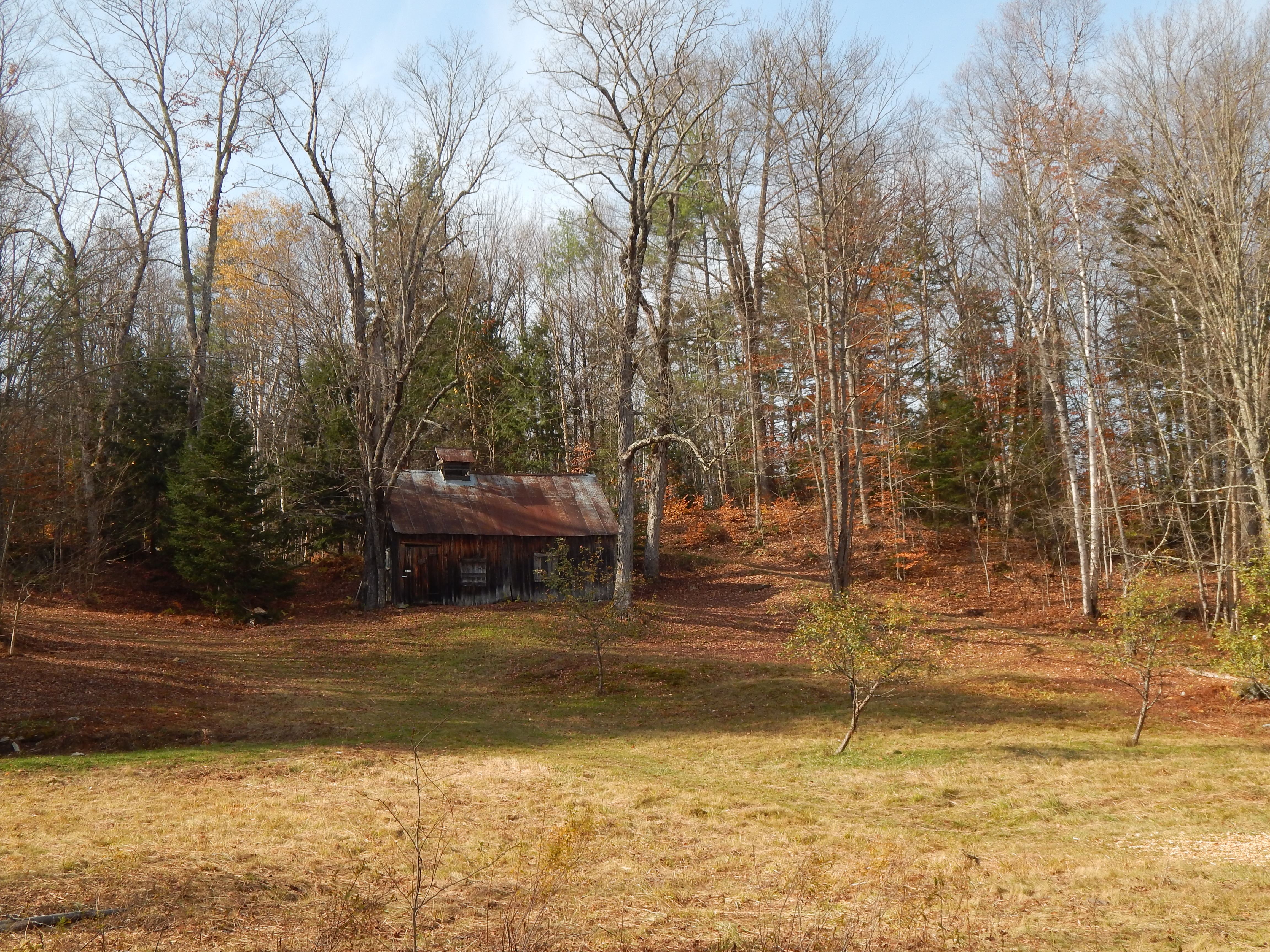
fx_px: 1578
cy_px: 476
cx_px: 635
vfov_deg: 33.6
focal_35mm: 43
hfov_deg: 43.9
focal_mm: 7.7
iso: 125
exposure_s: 1/640
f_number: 3.6
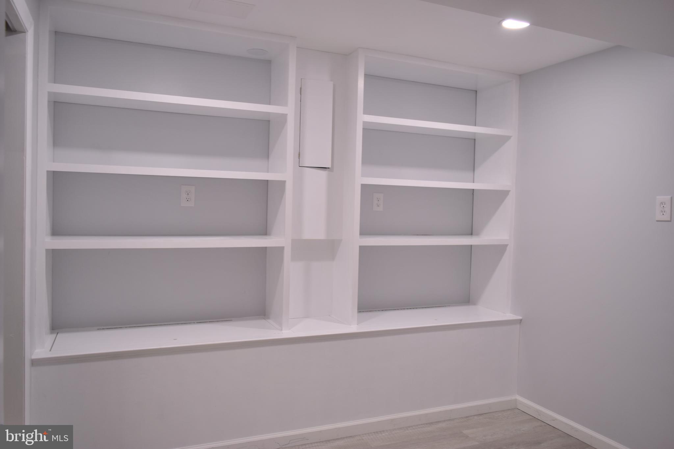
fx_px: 506
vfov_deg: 47.9
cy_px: 224
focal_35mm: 27
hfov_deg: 67.4
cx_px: 337
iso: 100
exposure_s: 1/25
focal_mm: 18
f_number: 4
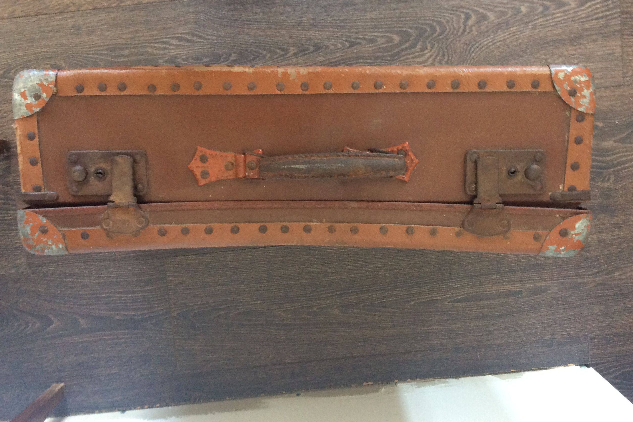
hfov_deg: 55.8
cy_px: 197
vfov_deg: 38.9
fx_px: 598
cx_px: 316
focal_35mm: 34
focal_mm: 3.3
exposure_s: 1/25
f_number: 2.4
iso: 125
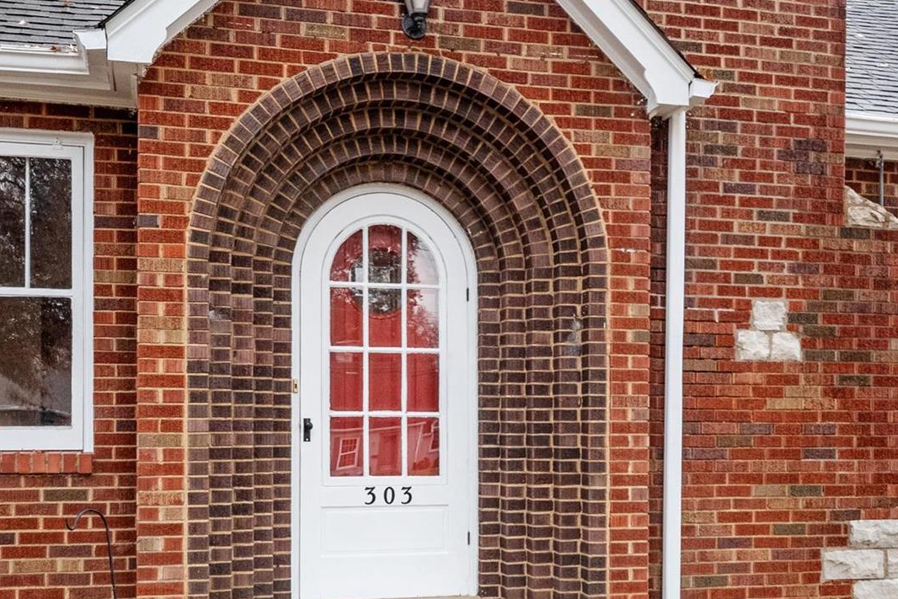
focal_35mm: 45
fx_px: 1123
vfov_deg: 29.6
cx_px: 421
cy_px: 415
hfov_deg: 43.6
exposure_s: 1/160
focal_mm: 15
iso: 800
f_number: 7.1
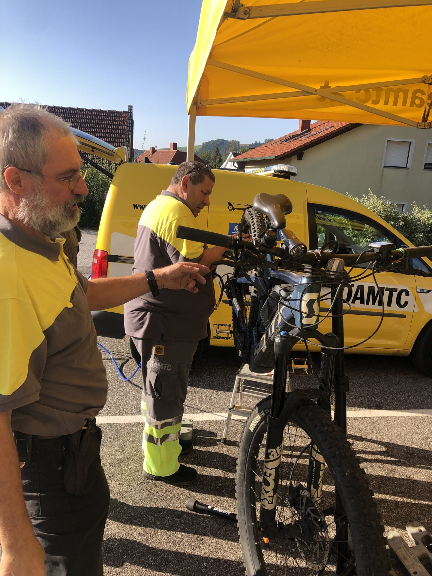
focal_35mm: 28
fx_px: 466
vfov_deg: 63.4
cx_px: 216
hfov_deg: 49.7
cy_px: 288
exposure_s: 1/852
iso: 20
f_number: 1.8
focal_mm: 4
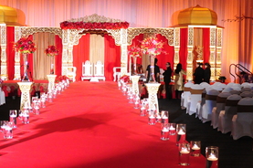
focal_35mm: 78
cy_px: 101
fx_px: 548
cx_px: 80
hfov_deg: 25.9
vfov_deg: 17.4
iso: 2000
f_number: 2.8
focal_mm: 24
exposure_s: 1/60
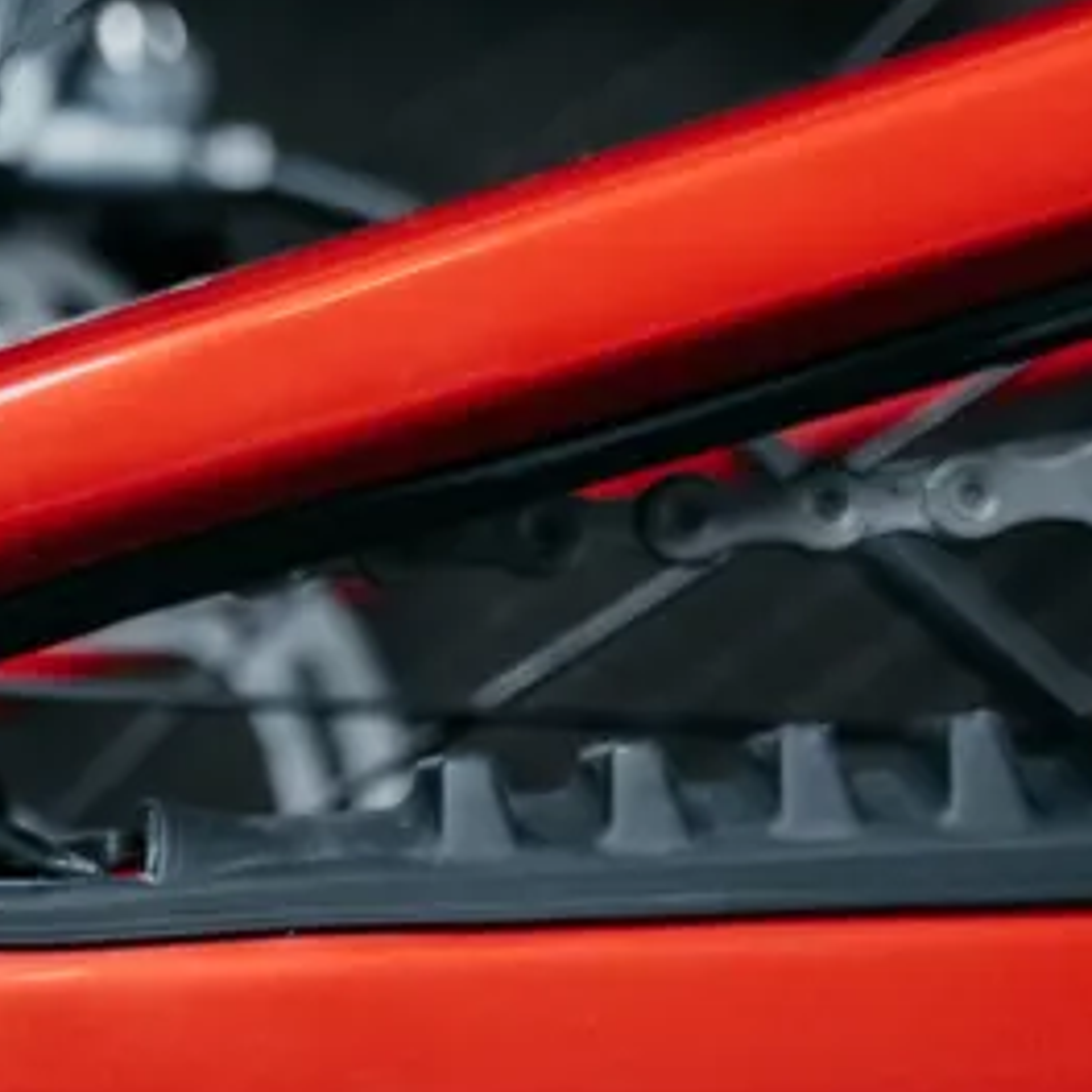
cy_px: 1332
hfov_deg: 10.4
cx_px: -360
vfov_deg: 10.5
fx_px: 5851
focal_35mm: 164
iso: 1600
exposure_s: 1/160
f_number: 2.8
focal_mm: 42.5
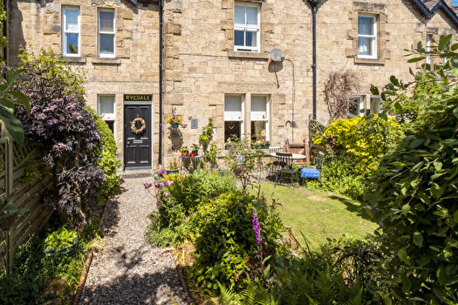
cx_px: 188
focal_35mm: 20
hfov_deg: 83.1
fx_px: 254
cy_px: 112
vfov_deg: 61.0
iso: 160
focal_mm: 10
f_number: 9
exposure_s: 1/1000
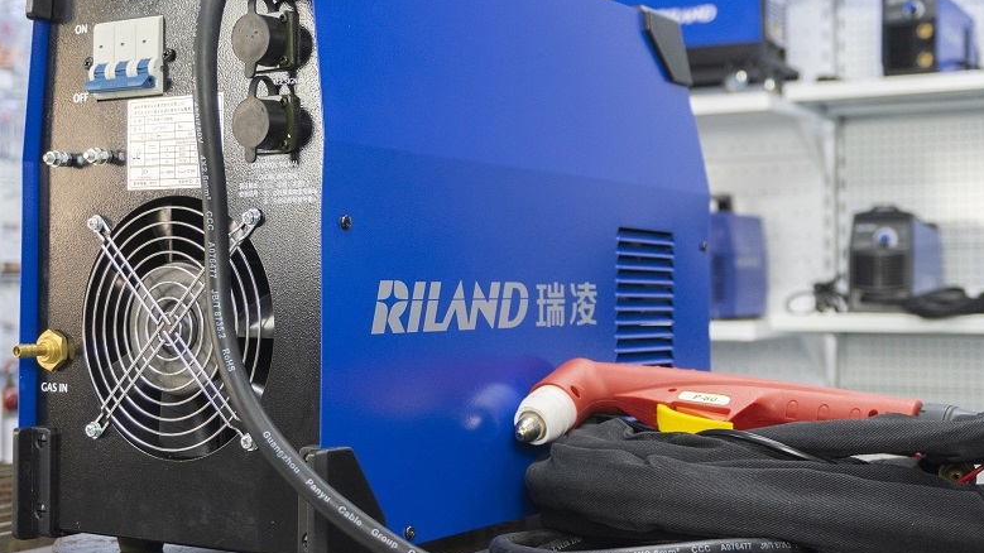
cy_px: 252
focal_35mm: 53
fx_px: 1372
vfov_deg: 22.8
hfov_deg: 39.4
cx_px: 538
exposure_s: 1/80
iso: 2000
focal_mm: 29
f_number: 4.5
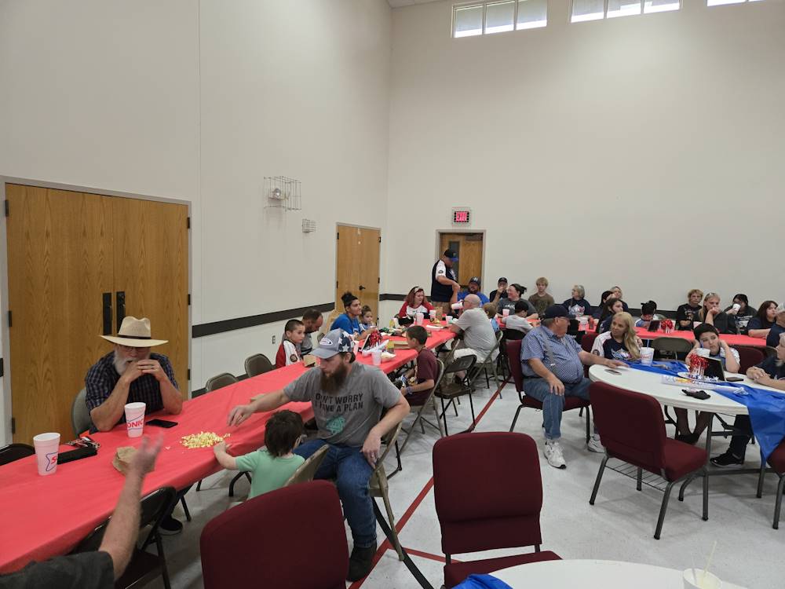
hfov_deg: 73.9
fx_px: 522
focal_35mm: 23
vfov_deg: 58.9
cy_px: 294
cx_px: 392
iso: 640
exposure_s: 1/120
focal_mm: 5.4
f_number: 1.8
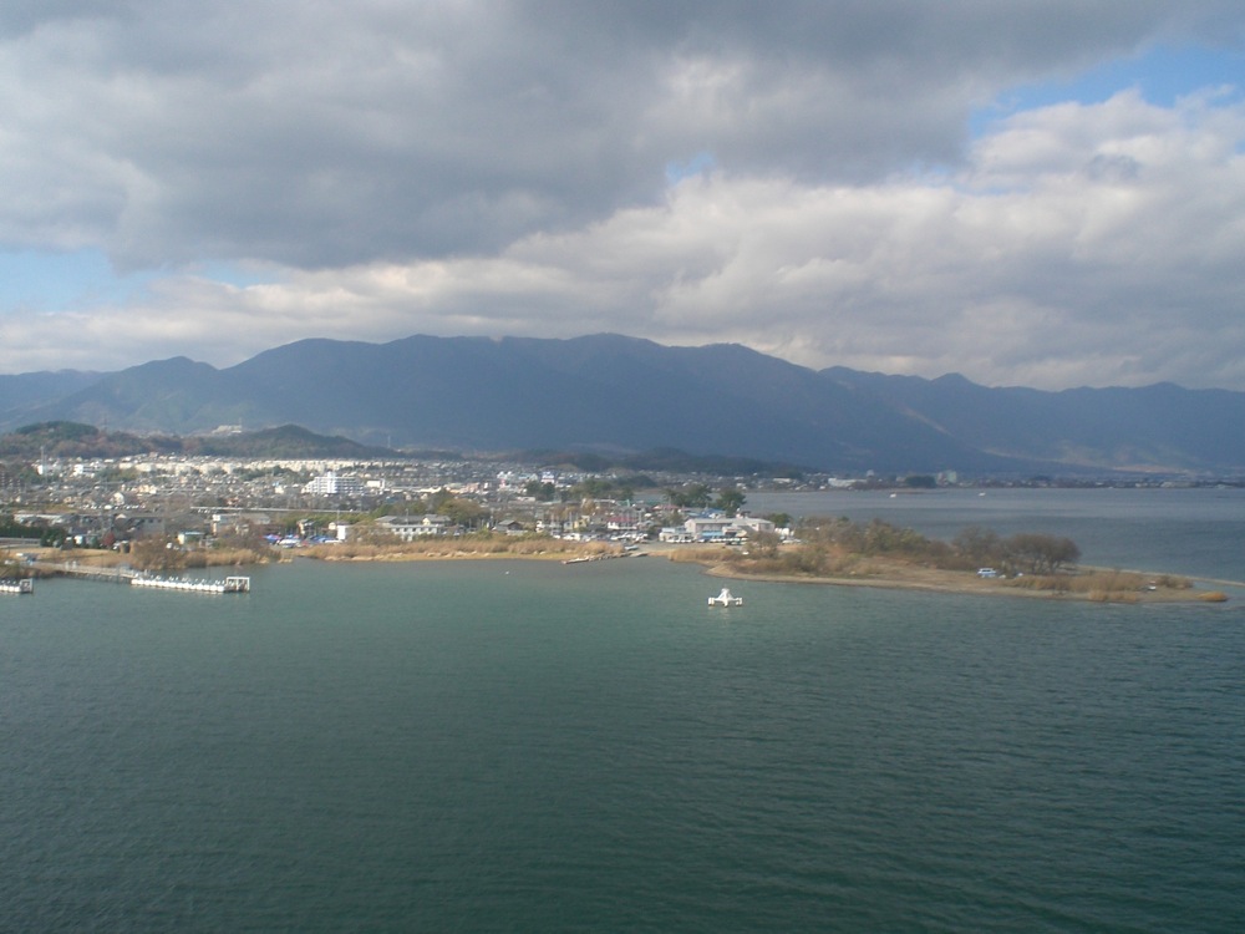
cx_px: 622
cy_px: 467
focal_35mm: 38
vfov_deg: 37.7
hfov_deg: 49.0
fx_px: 1367
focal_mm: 6.3
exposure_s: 1/250
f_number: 4.4
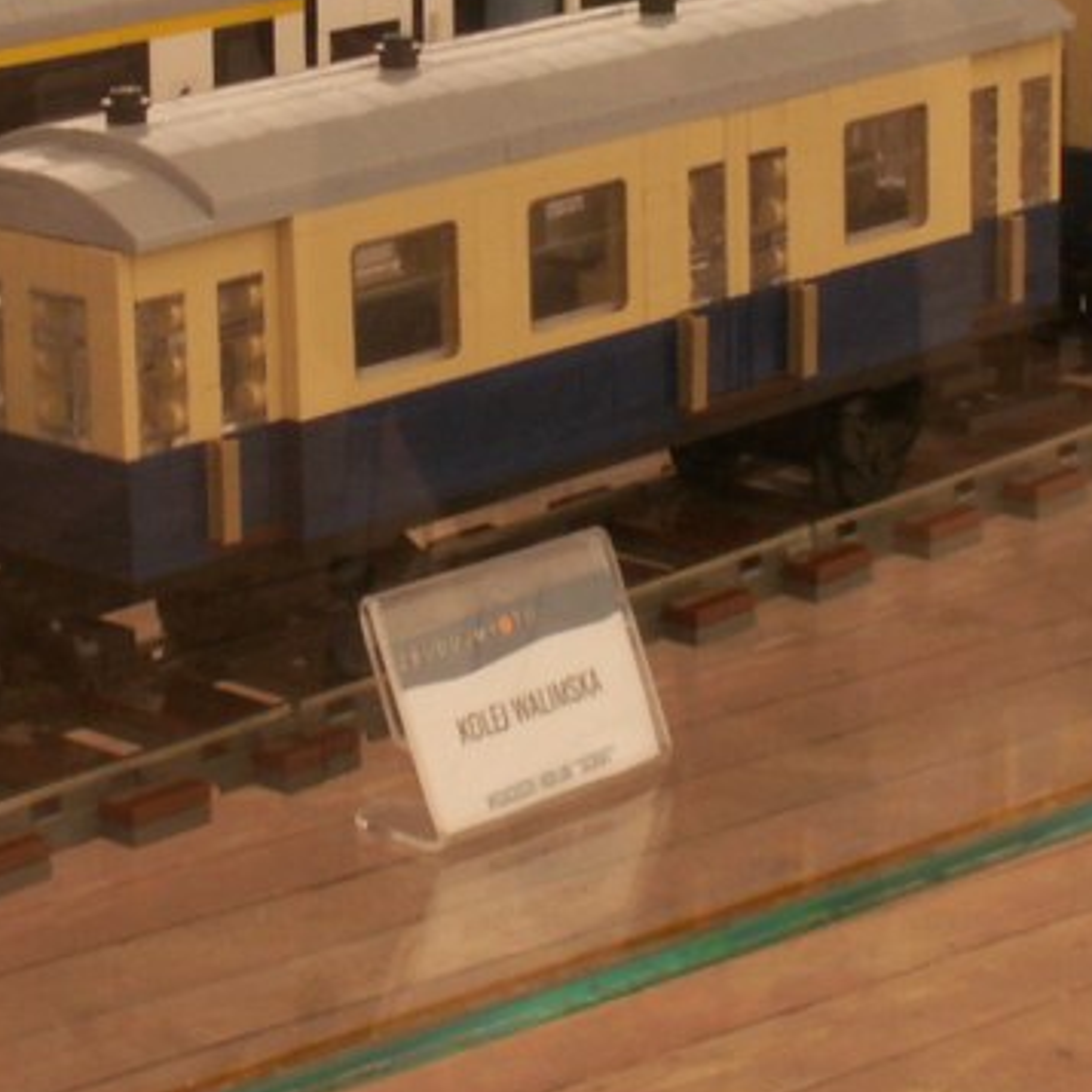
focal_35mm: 125
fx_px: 4461
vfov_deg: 13.9
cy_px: 197
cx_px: 450
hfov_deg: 13.9
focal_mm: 6.07
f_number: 8
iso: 50
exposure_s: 1/13
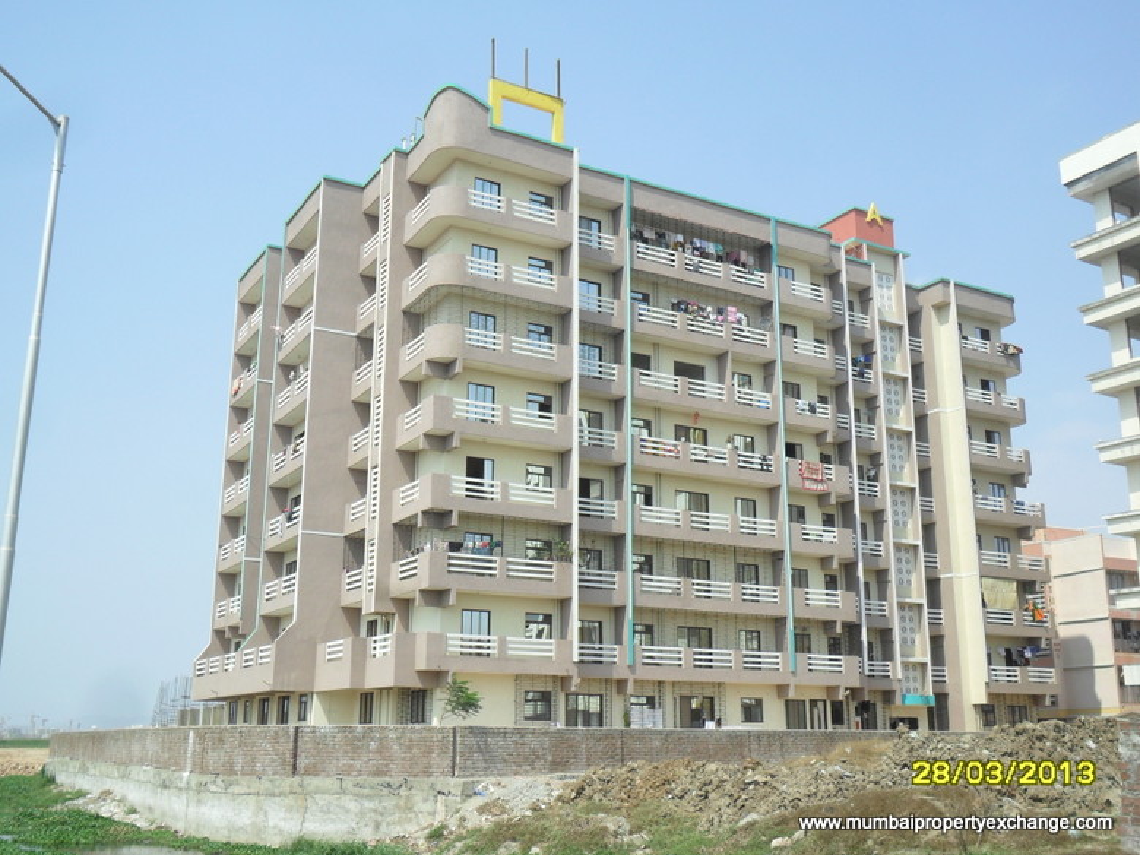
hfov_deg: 50.1
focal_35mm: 37
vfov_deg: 38.7
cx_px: 570
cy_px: 428
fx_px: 1219
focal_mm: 6.6
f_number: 4
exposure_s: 1/1000
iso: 100
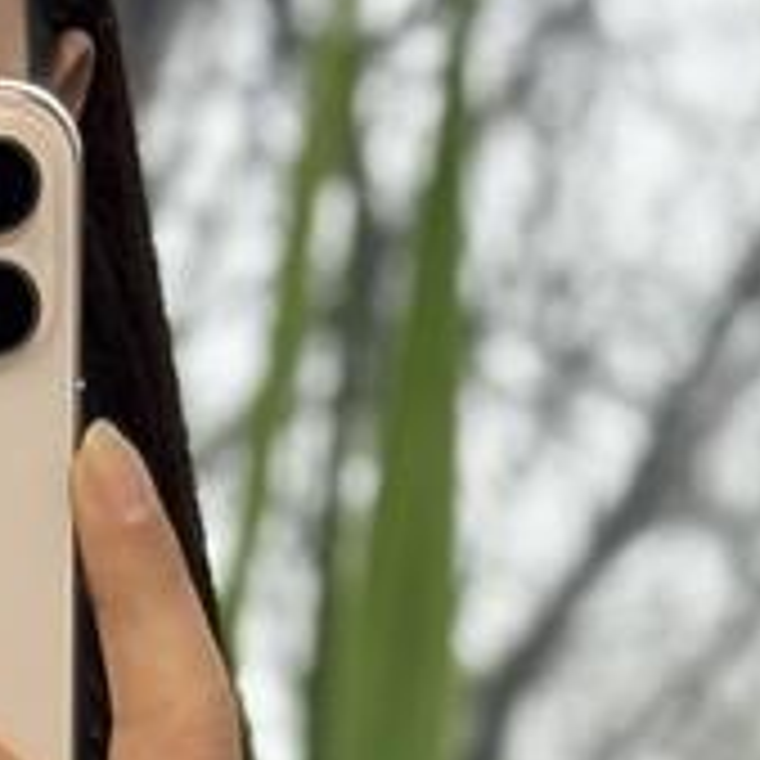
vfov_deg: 5.1
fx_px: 8296
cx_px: -184
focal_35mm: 334
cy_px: 2008
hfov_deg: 5.2
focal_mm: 6.76
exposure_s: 1/101
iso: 100
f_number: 1.78
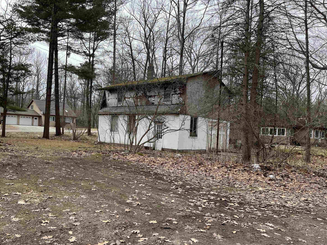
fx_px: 264
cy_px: 128
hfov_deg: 63.4
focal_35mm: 28
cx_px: 155
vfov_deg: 49.7
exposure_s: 1/1212
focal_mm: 5.1
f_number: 1.6
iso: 50
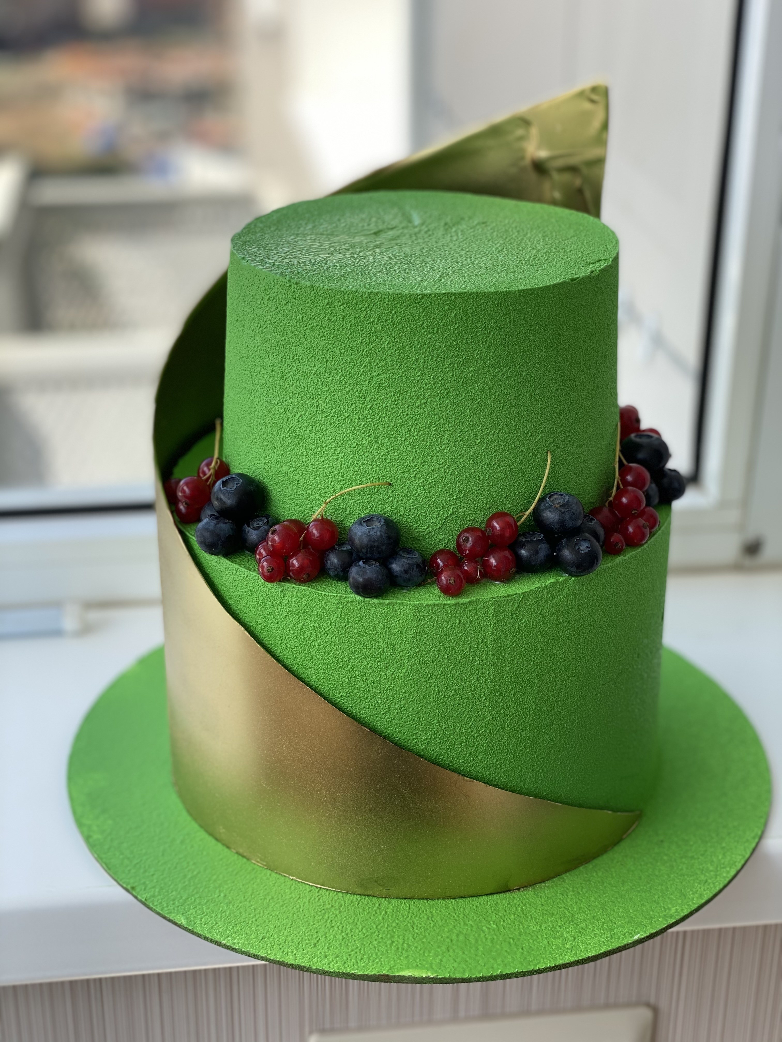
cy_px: 521
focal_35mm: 52
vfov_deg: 36.8
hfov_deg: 28.0
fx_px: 1566
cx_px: 391
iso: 20
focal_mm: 6
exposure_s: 1/272
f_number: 2
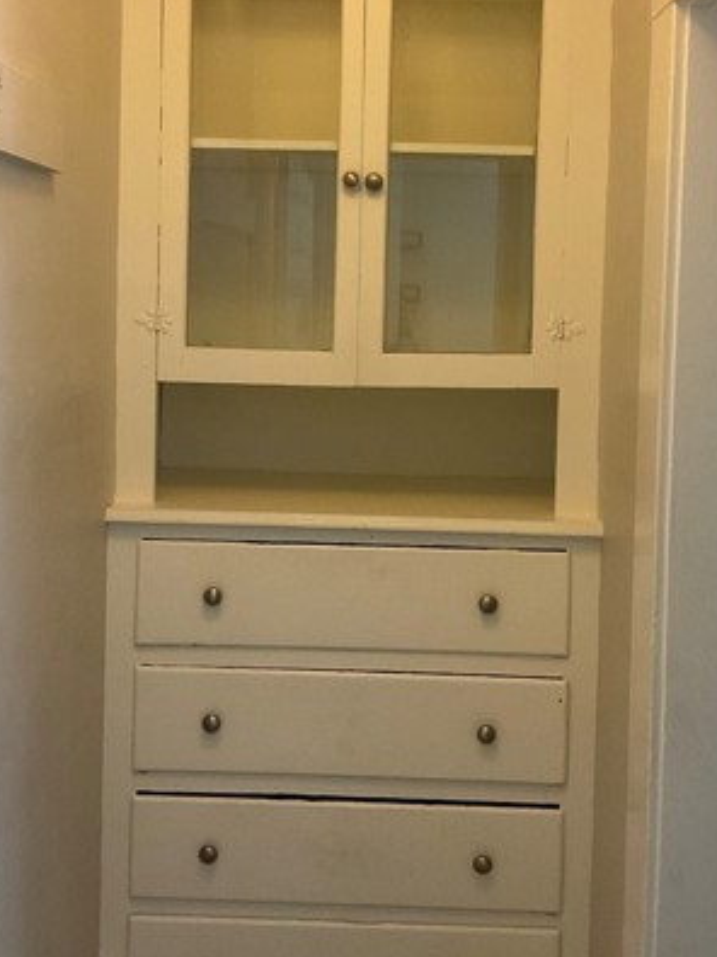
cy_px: 359
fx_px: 1299
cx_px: 371
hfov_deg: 30.9
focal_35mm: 47
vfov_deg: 40.2
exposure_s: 1/60
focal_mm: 3
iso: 200
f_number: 1.8
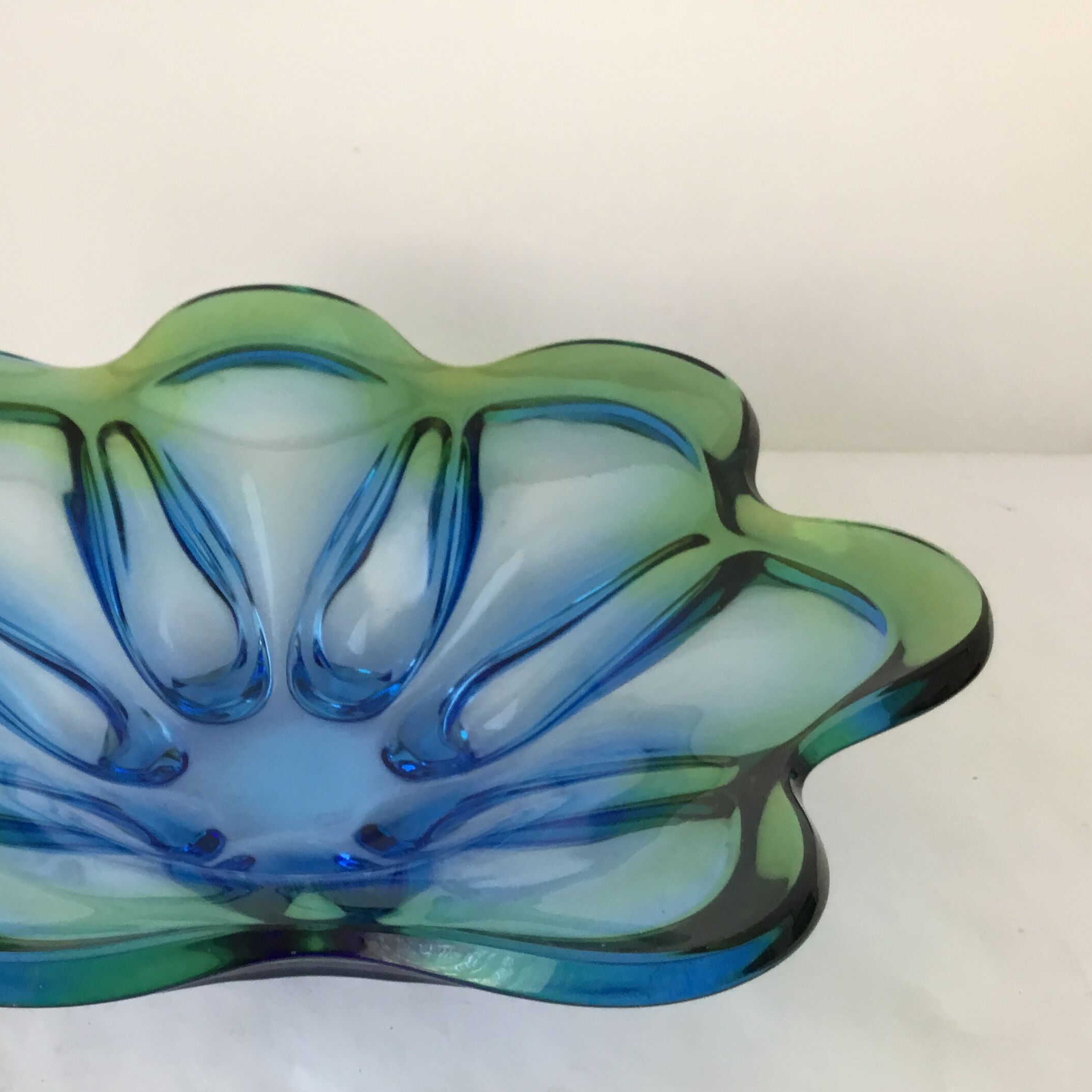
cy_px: 615
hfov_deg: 39.1
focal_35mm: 42
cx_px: 293
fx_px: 1499
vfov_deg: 40.0
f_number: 2.4
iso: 32
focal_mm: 3.3
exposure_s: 1/33
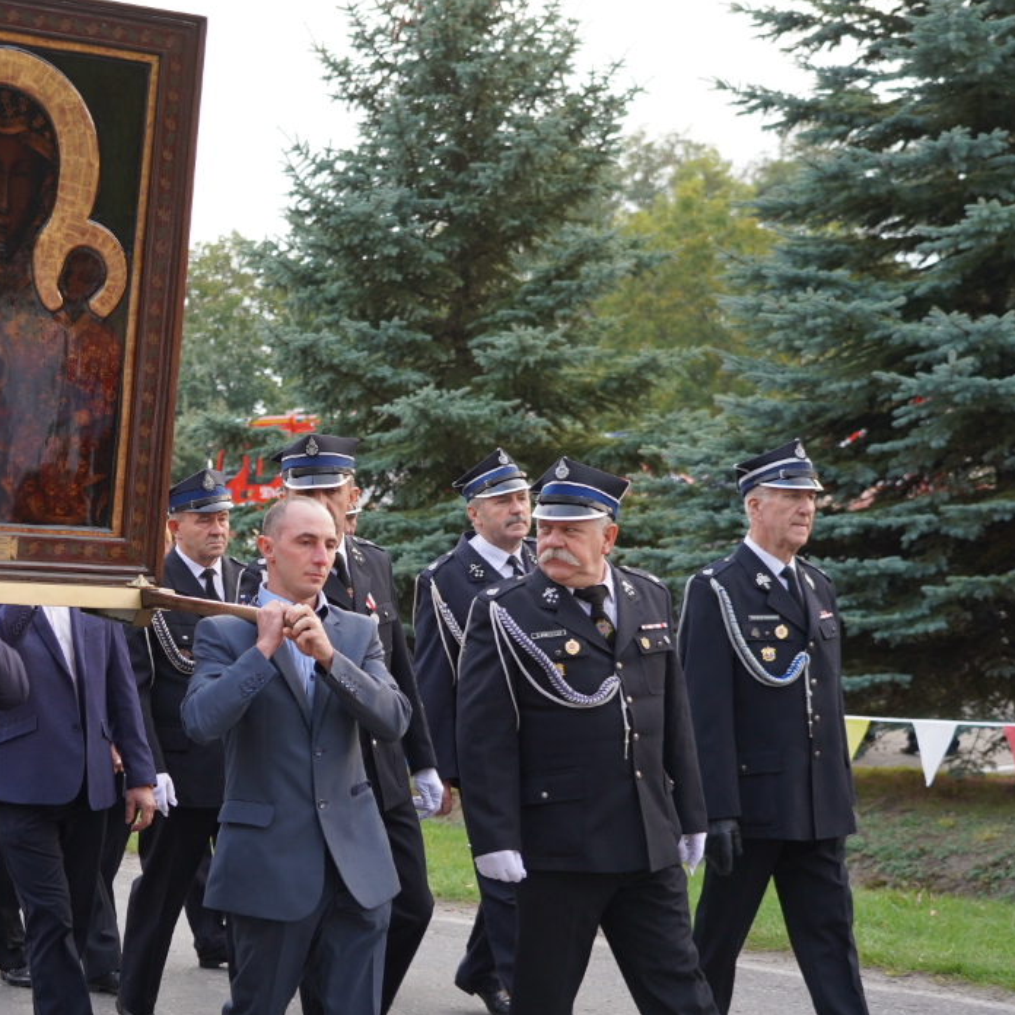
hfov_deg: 23.2
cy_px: 591
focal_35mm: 73
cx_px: 139
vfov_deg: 23.6
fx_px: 2422
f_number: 4
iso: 500
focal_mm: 46
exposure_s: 1/160
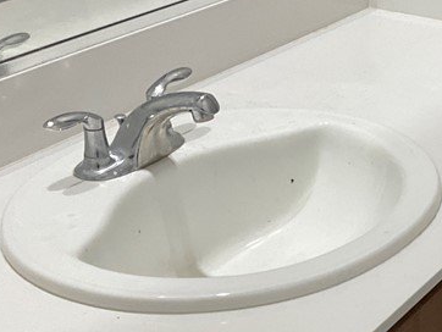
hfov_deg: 22.6
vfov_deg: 17.8
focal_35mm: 82
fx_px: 1048
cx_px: 473
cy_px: 283
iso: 125
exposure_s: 1/60
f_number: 1.8
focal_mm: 3
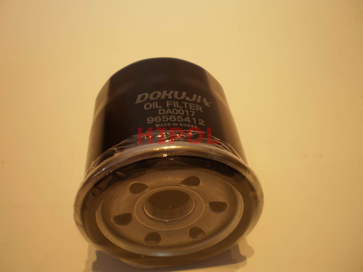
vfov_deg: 39.7
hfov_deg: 51.4
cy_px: 136
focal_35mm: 36
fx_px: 378
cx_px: 182
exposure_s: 1/30
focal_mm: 6.3
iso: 100
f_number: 3.1
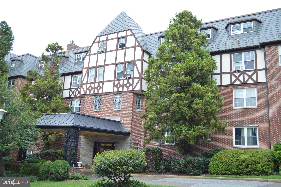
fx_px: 257
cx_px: 140
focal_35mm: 33
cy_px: 94
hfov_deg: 57.3
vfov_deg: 39.9
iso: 400
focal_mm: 22
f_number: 4
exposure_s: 1/60
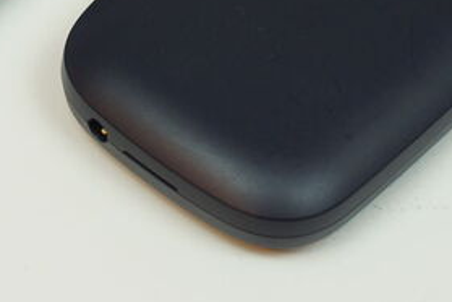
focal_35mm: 150
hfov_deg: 13.7
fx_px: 1880
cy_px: -50
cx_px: 167
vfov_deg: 9.1
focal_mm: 29
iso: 320
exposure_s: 1/60
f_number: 4.5
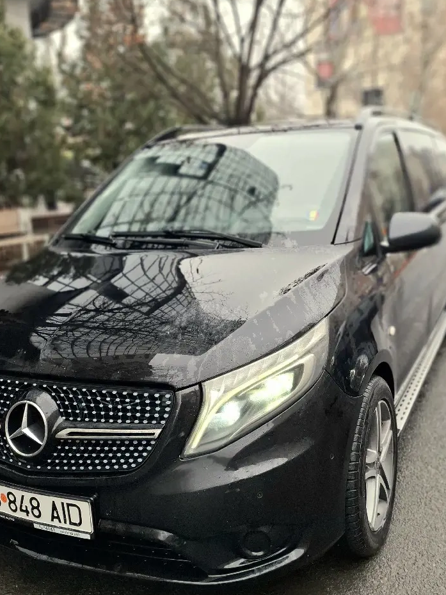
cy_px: 254
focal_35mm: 33
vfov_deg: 55.1
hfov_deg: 42.9
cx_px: 245
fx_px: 567
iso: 50
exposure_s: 1/132
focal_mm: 5.54
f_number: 1.8
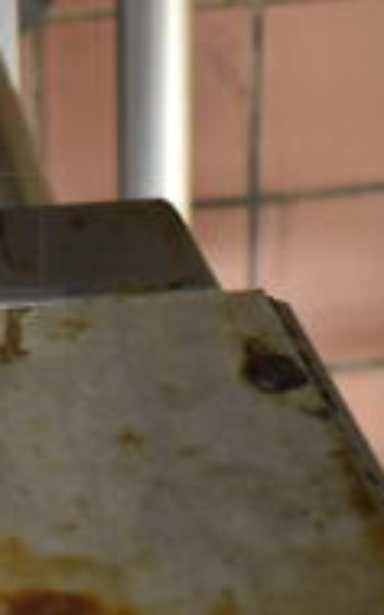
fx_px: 1491
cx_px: -296
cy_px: 185
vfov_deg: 23.2
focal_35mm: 89
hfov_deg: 13.3
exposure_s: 1/30
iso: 2200
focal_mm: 18
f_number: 3.5
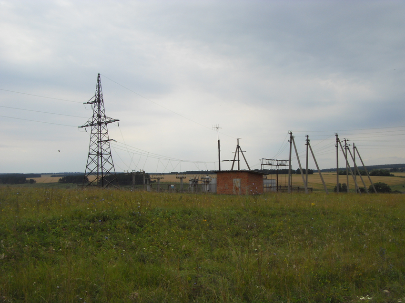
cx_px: 202
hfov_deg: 47.9
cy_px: 152
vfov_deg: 36.8
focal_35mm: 39
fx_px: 456
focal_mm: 6.6
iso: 80
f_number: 6.2
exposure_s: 1/350
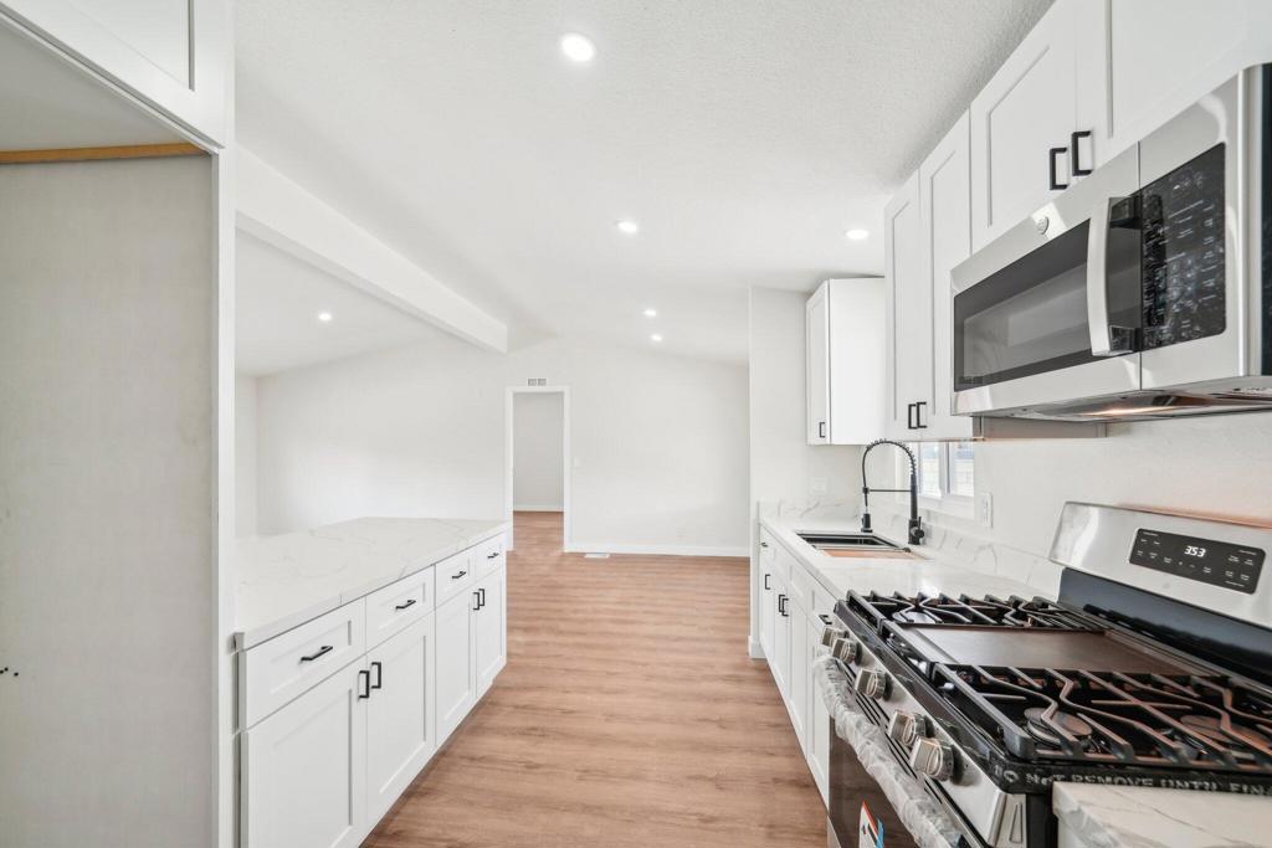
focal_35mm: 14
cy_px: 424
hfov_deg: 104.2
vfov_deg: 81.2
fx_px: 495
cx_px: 636
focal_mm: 14
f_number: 8
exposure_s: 1/30
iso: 400
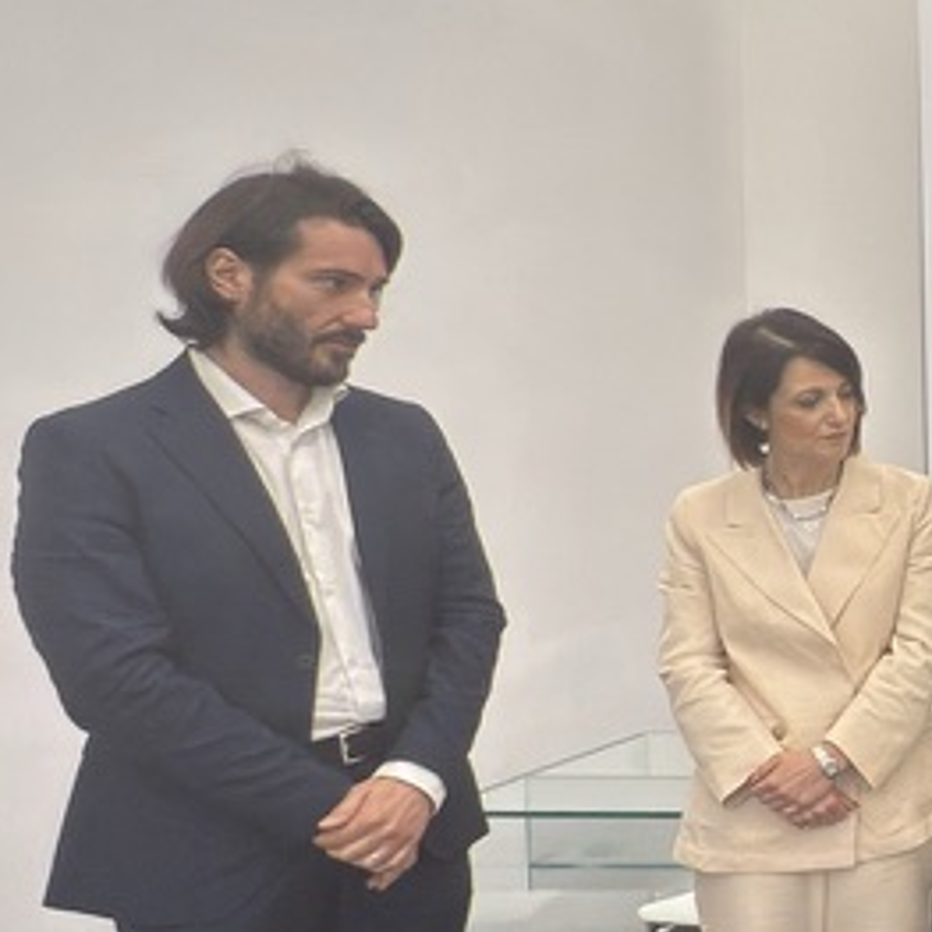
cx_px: 1669
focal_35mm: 55
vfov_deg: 31.1
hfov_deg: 21.1
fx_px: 1675
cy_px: 521
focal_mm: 2.22
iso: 64
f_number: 2.2
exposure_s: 1/25
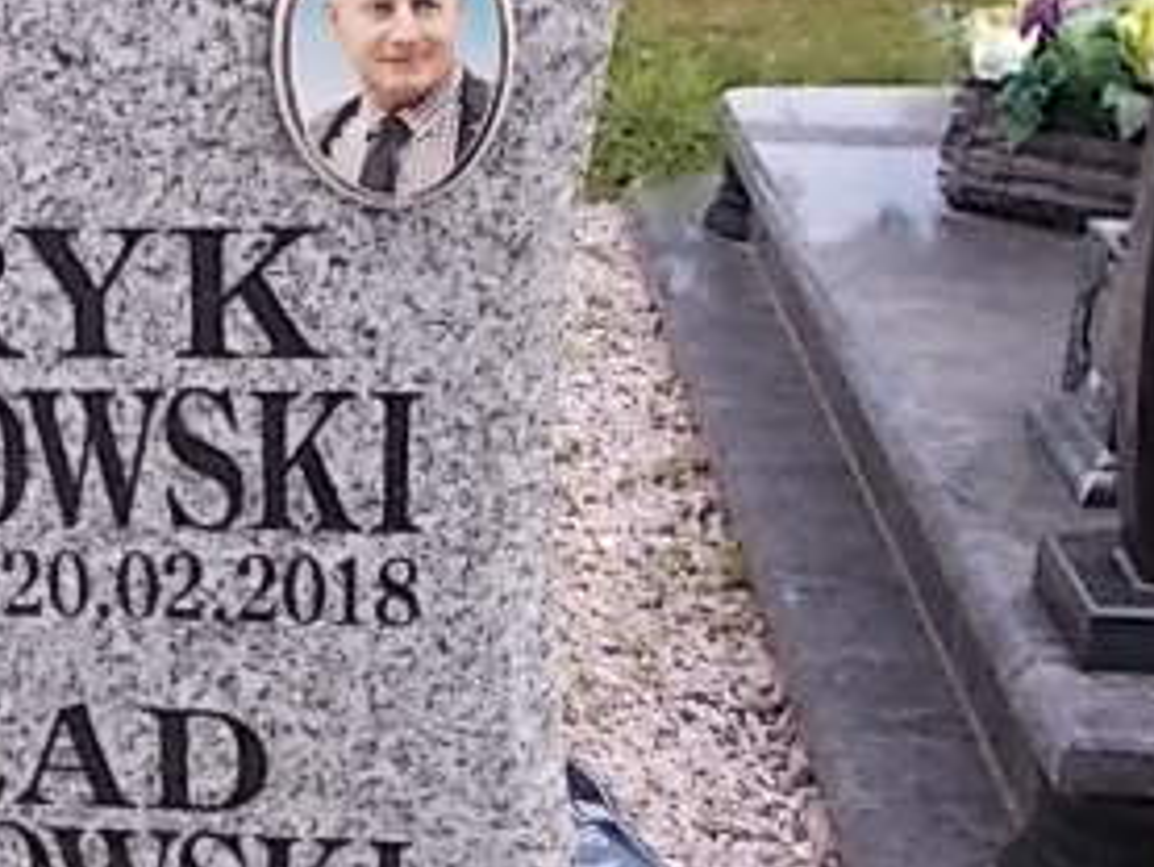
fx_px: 2001
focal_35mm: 60
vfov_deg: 24.3
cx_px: 8
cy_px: 308
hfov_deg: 30.0
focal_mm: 4.6
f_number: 3.2
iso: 80
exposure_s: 1/250
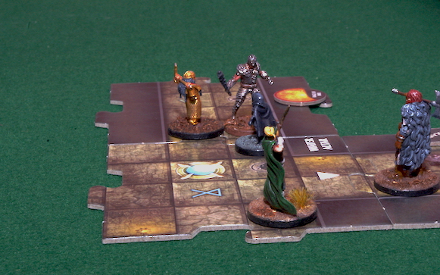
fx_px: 1103
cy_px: 141
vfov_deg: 14.2
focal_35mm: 92
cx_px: 236
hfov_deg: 22.6
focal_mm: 55
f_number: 22
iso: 200
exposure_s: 1/40
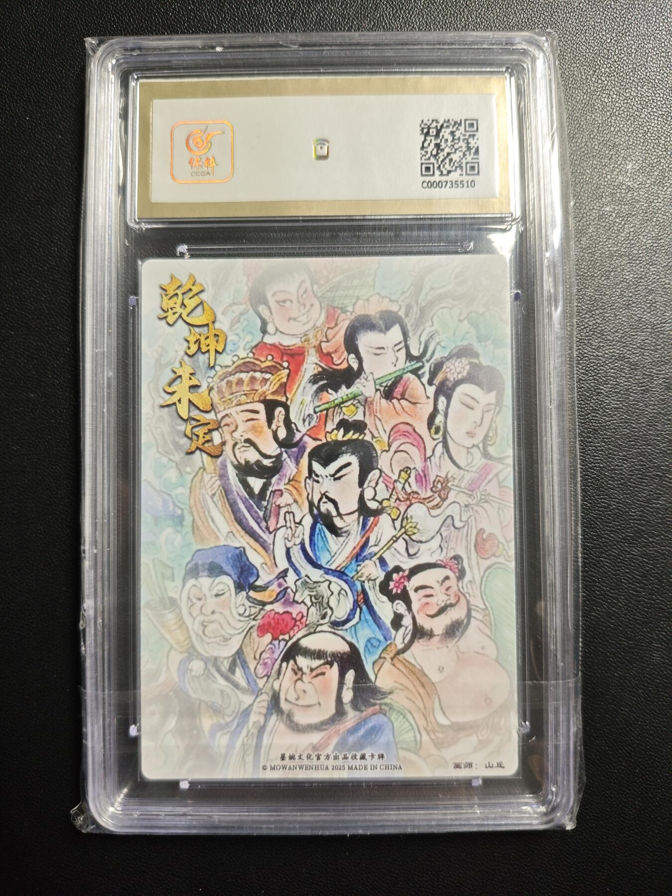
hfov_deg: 53.1
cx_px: 336
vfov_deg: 67.3
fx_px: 673
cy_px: 448
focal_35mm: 26
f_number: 1.5
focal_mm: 4.94
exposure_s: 1/100
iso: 320
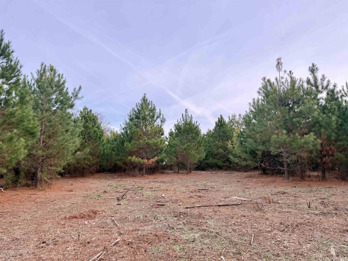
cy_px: 130
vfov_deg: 56.8
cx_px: 174
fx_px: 241
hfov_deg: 71.6
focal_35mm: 24
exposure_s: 1/383
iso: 100
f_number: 1.78
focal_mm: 6.76
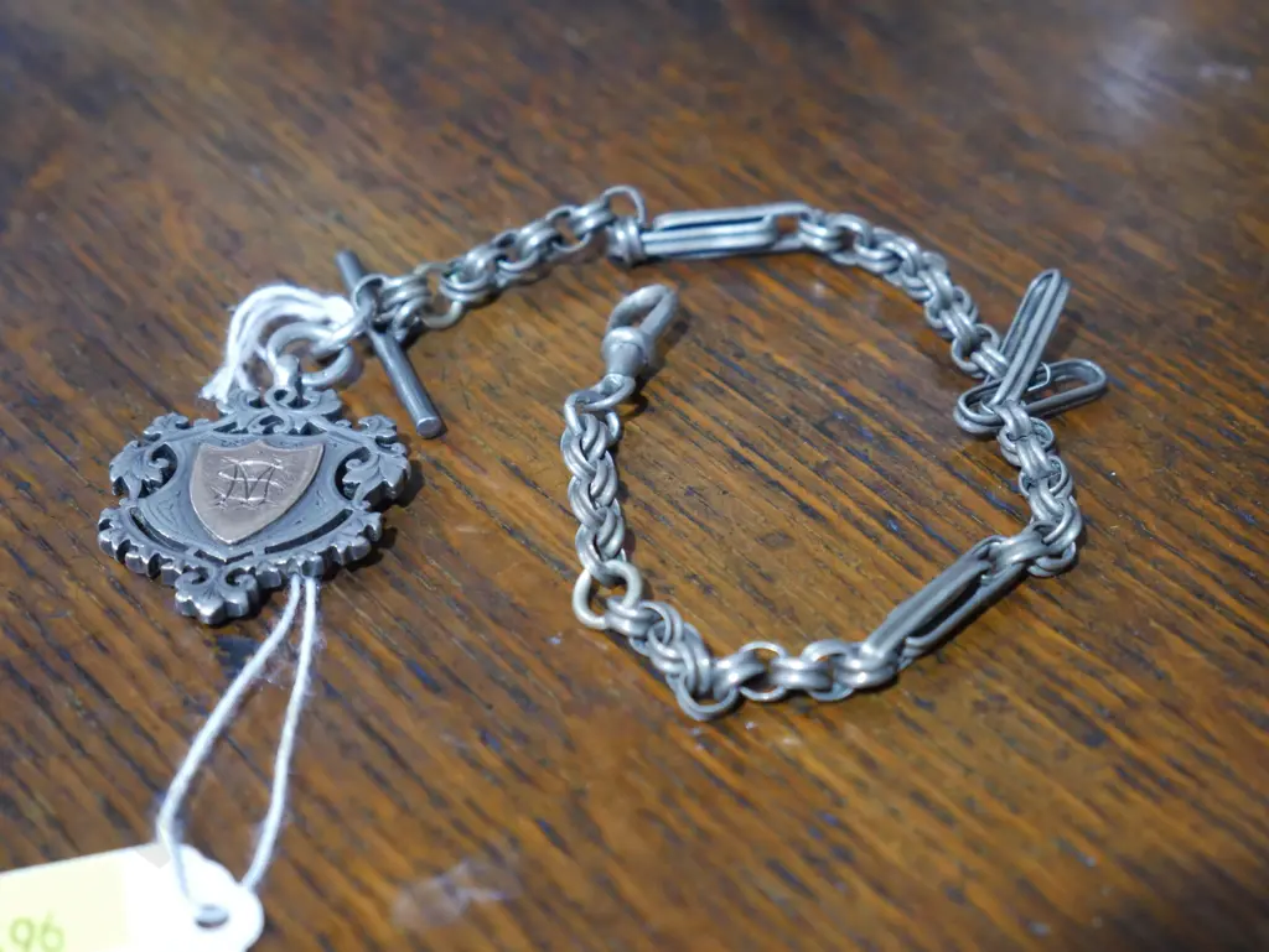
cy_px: 476
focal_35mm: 76
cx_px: 634
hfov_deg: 25.6
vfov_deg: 19.4
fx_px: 2787
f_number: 5.5
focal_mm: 38
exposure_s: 1/100
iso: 3200
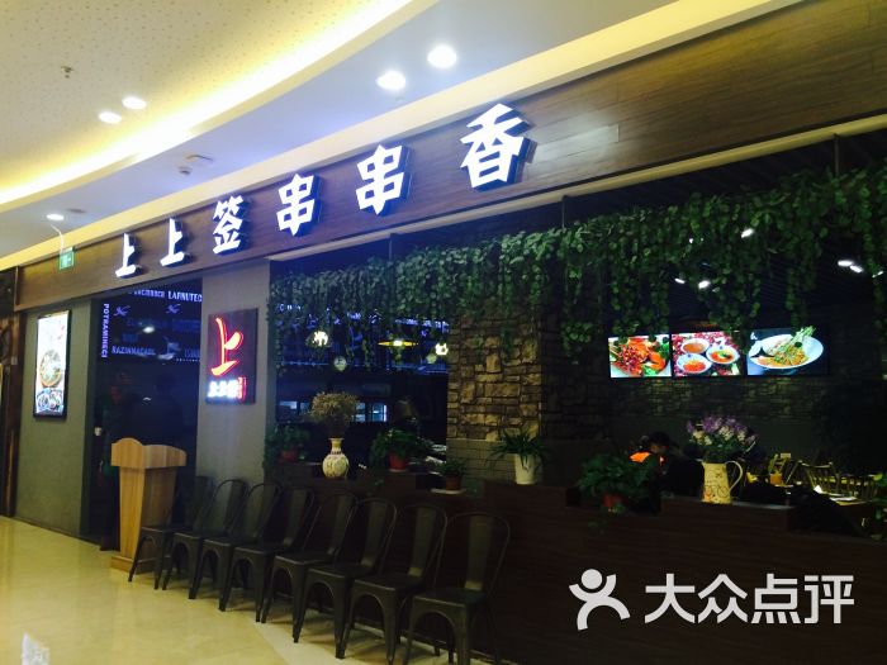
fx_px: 769
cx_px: 444
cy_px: 332
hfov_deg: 60.0
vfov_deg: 46.8
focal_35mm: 30
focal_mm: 4.12
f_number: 2.2
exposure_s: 1/30
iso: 100
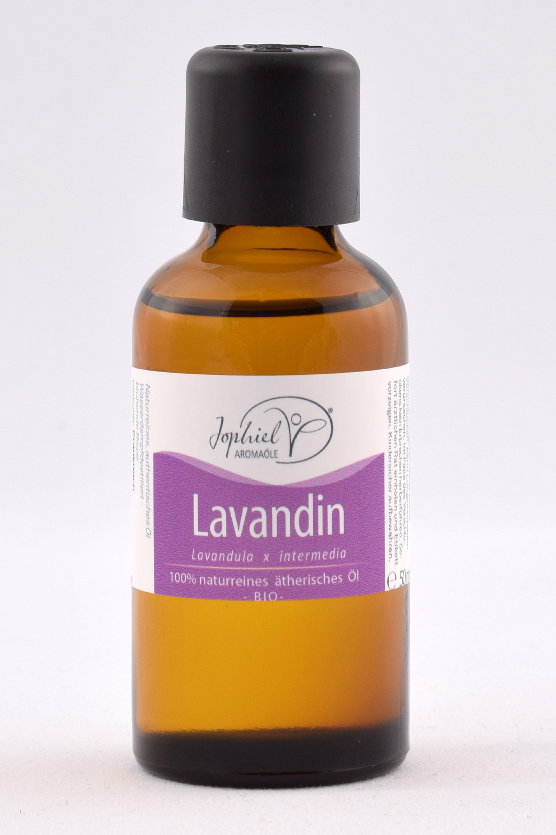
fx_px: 1912
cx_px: 278
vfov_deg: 24.6
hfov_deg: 16.5
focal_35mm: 82
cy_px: 418
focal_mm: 55
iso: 200
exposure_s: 1/125
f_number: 11
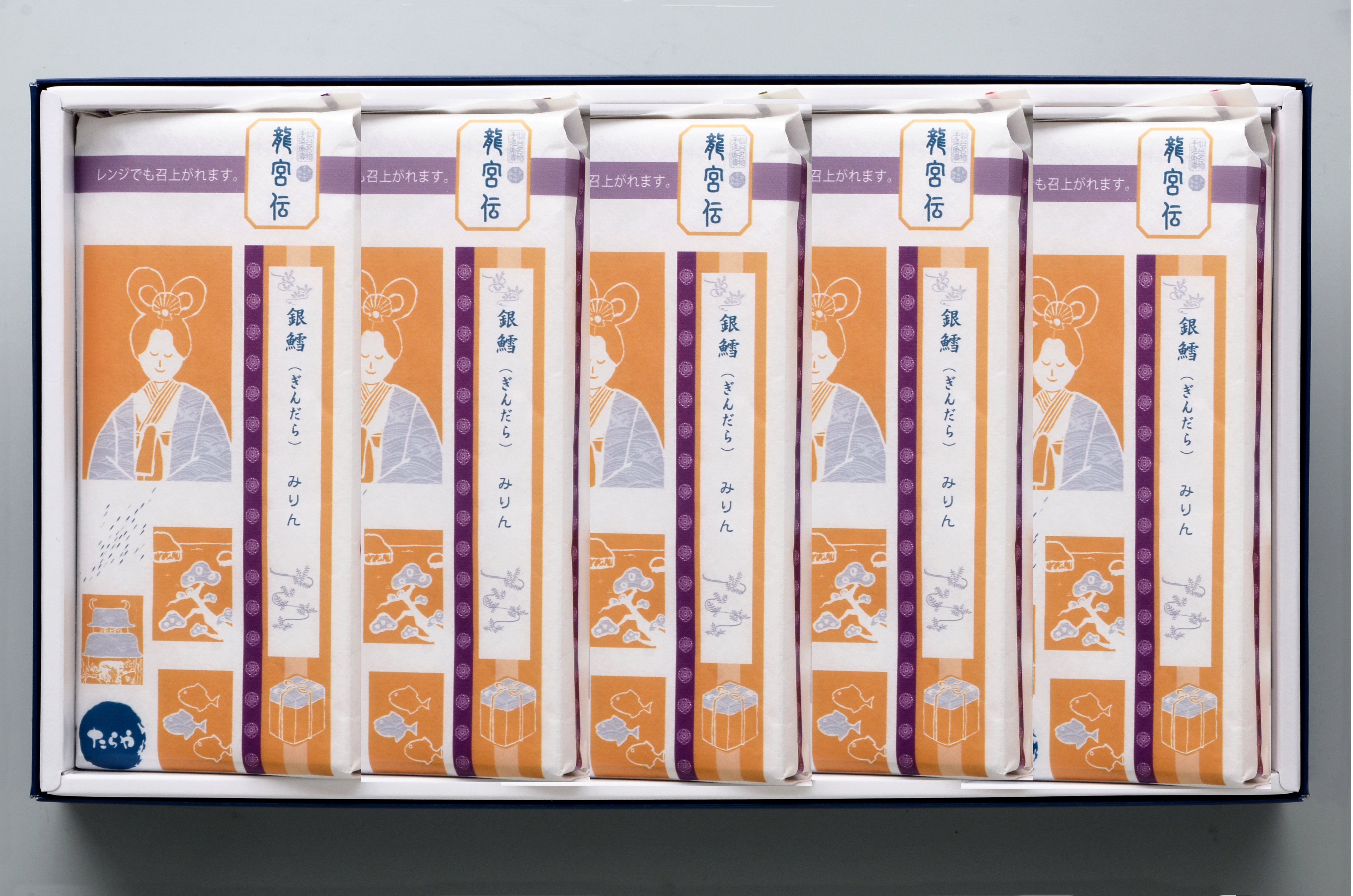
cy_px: 448
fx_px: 4613
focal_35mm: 123
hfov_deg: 16.7
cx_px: 676
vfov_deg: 11.1
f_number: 14
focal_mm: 82
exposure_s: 1/160
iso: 250
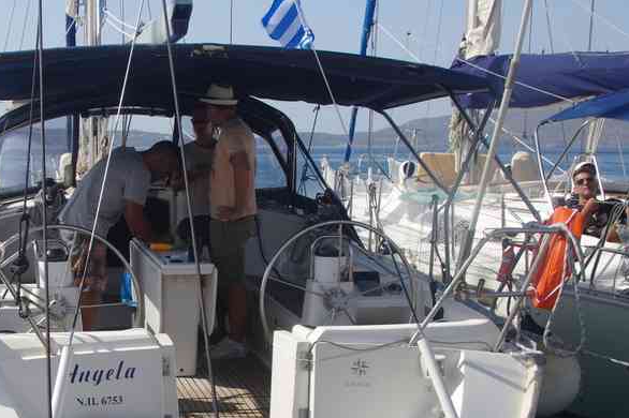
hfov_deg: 33.3
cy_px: 270
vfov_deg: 22.9
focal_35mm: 59
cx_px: 164
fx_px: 1032
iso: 200
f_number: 11
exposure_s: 1/125
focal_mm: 23.1
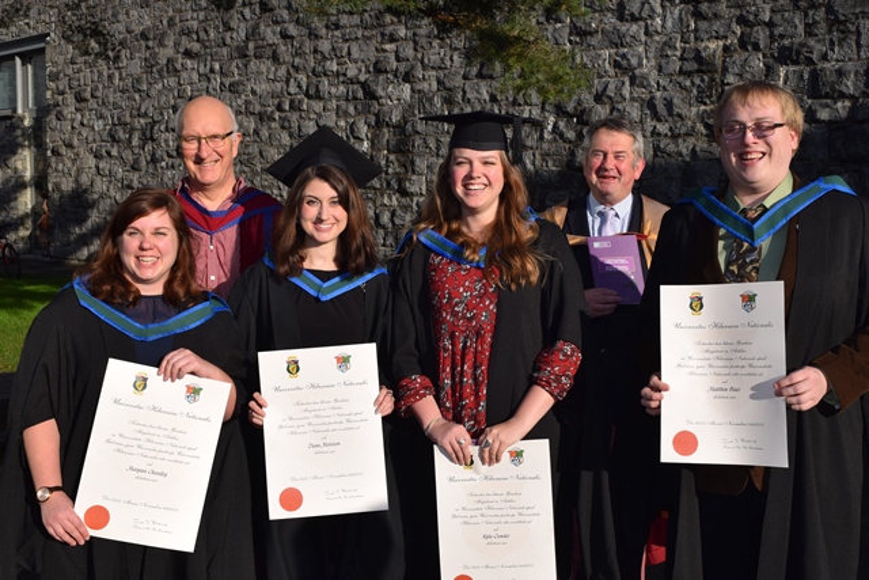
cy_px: 290
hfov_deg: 46.4
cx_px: 434
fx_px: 1014
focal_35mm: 42
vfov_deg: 31.9
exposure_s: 1/200
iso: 100
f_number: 13
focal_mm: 28
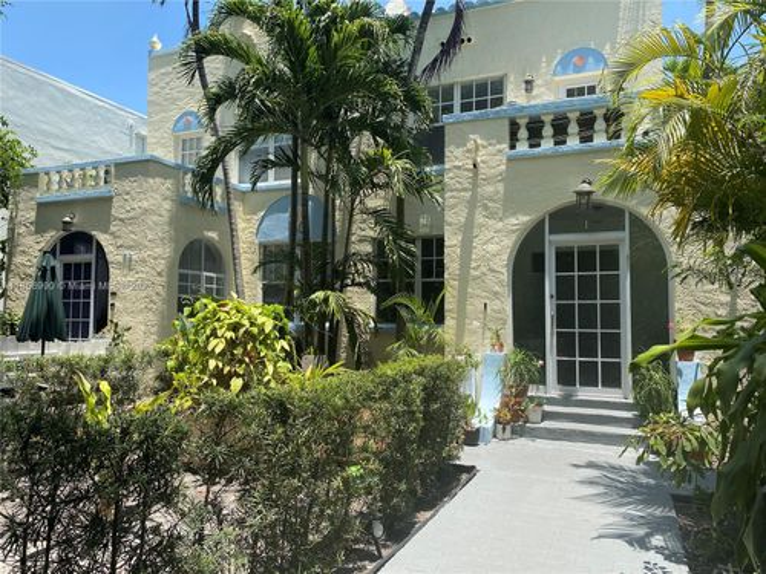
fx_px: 575
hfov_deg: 67.3
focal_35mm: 26
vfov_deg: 53.1
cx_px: 383
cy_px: 287
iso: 32
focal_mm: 4.25
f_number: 1.8
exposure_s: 1/1412
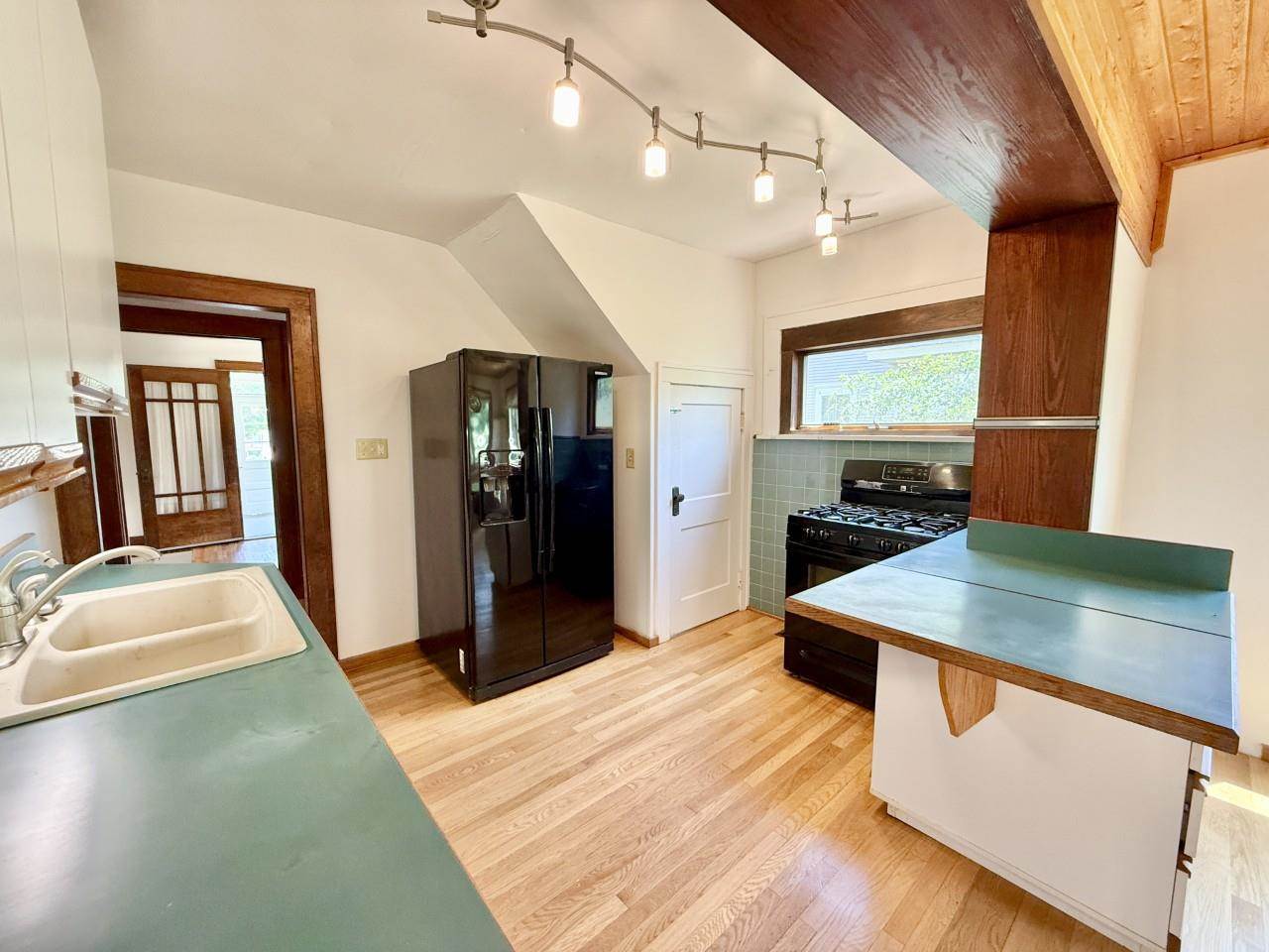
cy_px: 476
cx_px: 634
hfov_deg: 102.1
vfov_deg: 85.7
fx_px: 513
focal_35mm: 14
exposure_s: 1/120
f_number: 2.2
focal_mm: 2.22
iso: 250
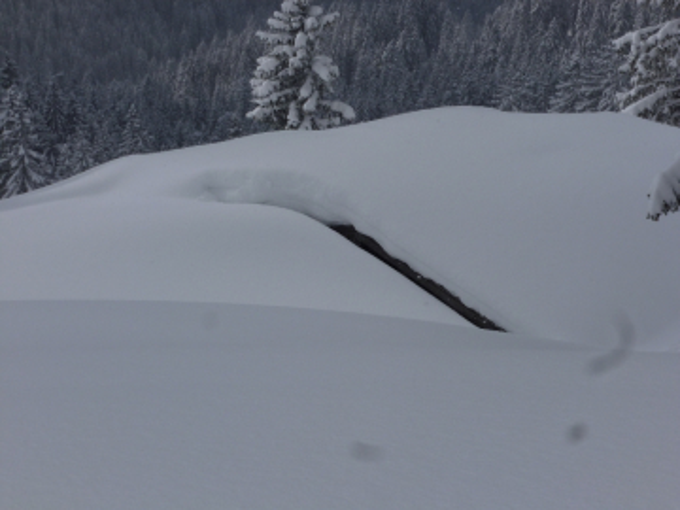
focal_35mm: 89
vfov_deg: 16.6
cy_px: 255
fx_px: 1748
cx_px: 340
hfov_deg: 22.0
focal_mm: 16
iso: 100
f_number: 6.3
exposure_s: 1/1300
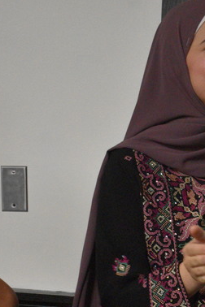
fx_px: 1042
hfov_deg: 11.0
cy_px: 313
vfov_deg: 16.4
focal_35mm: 122
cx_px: 242
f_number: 4.2
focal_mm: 30
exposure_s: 1/125
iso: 4500
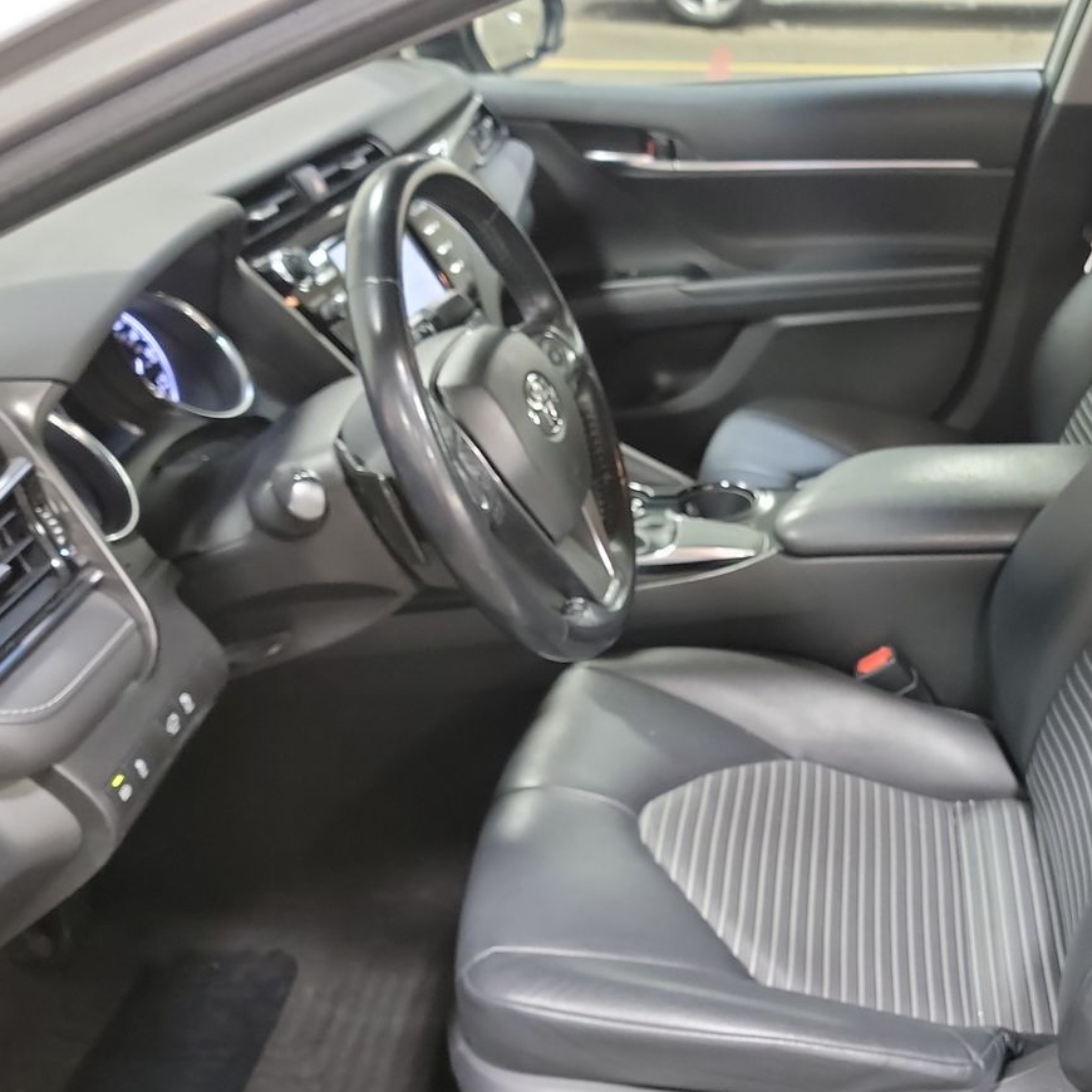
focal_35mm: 39
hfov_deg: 41.8
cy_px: 584
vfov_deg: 42.8
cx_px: 796
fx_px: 1392
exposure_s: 1/30
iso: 907
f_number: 1.8
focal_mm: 6.7
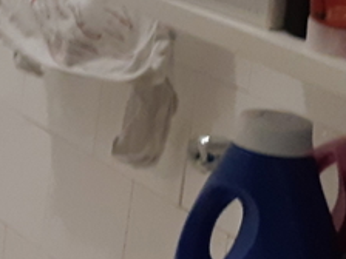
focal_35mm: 139
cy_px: -2
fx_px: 1389
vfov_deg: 10.6
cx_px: -555
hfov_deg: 11.2
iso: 160
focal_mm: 3.93
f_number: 1.7
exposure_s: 1/50
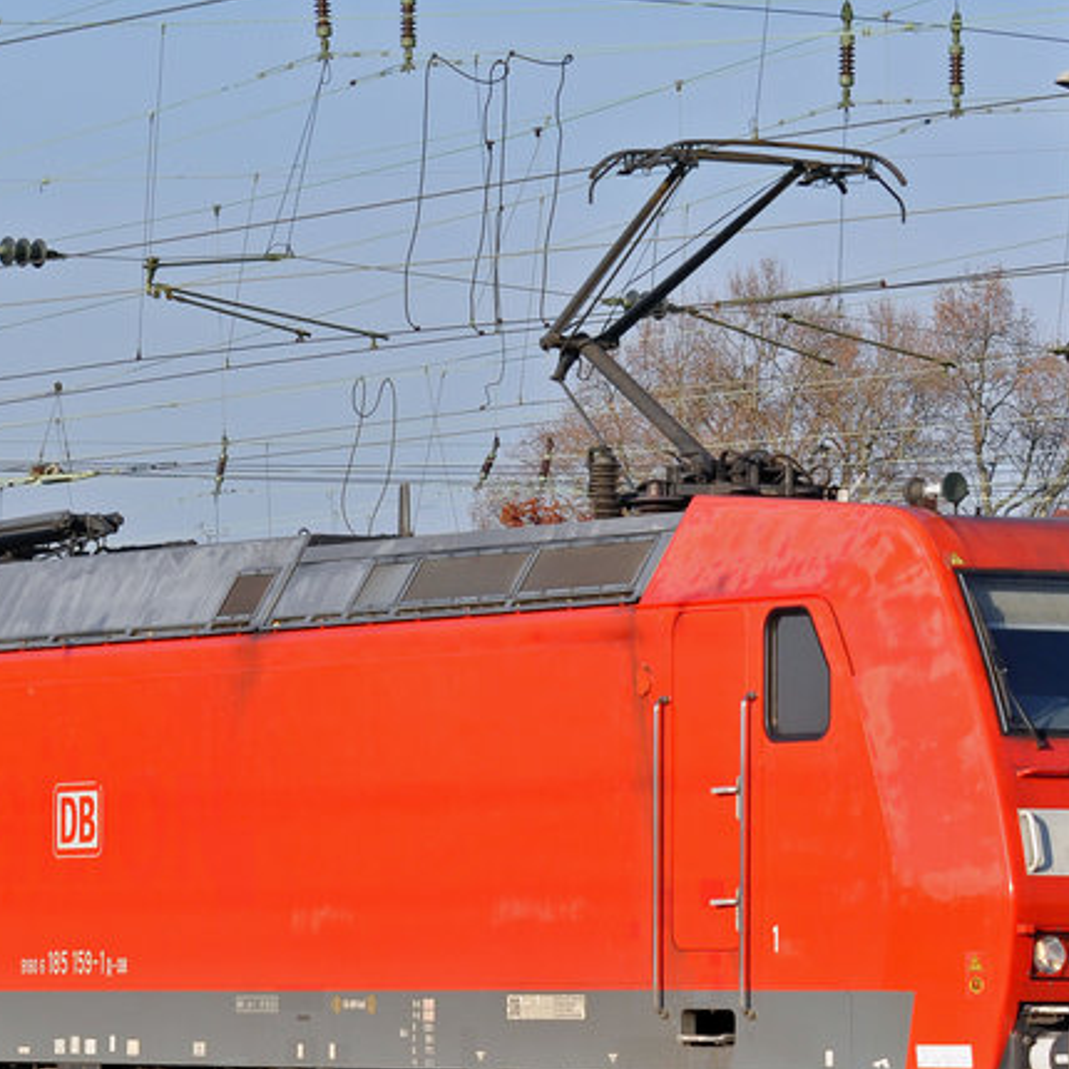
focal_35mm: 231
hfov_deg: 7.6
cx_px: 480
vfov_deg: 7.6
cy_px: 613
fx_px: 8077
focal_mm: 65
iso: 250
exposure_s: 1/800
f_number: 7.1
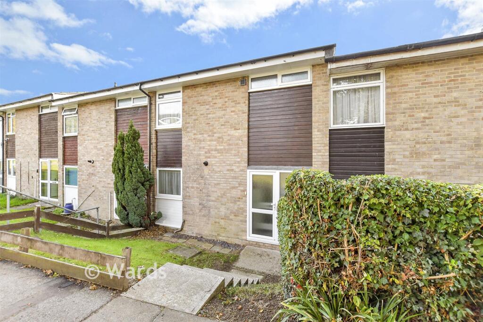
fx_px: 201
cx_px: 242
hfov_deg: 100.4
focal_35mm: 15
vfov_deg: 77.3
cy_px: 161
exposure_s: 1/60
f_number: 8
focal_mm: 10
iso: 200
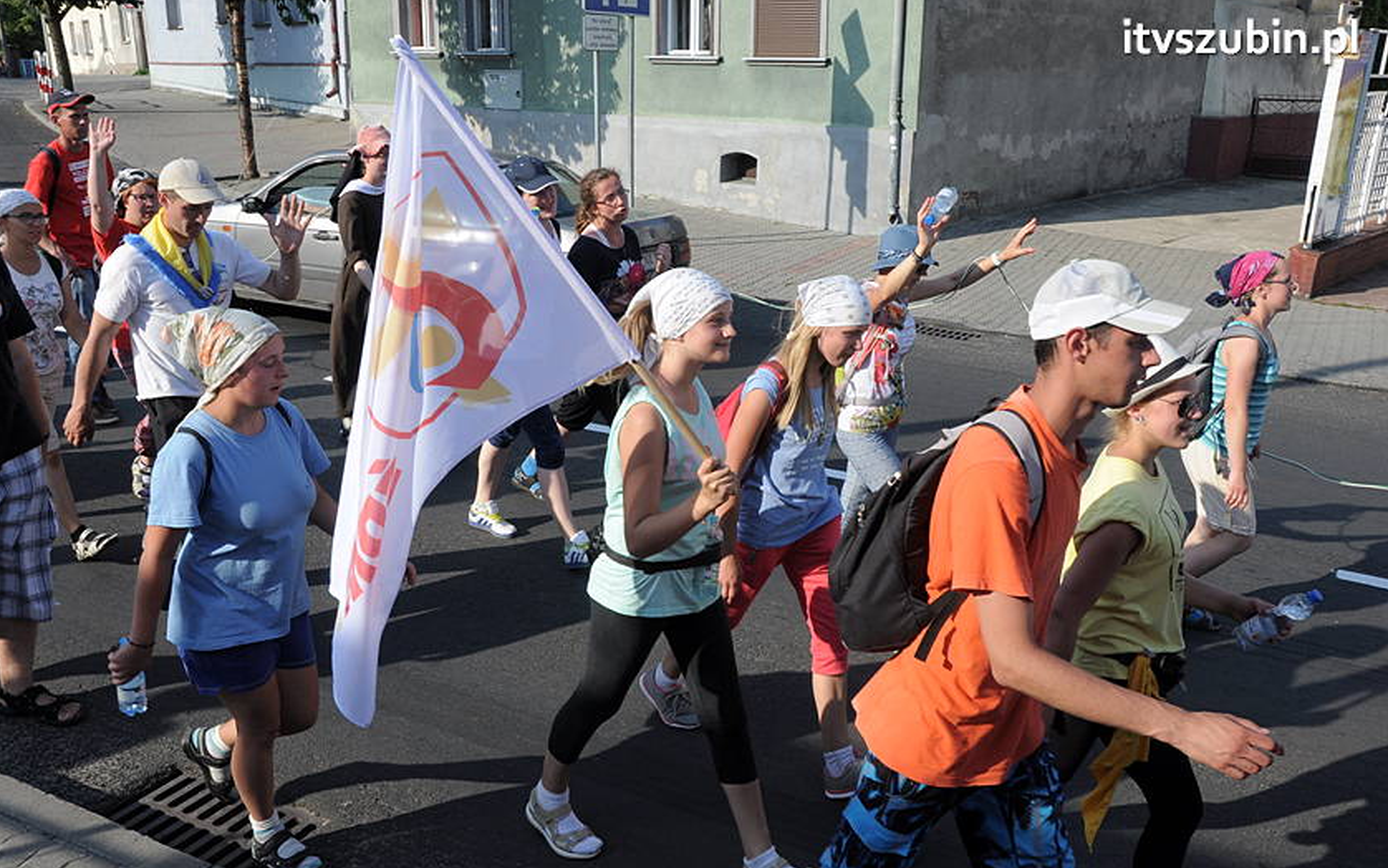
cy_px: 450
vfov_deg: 38.9
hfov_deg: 58.9
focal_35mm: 33
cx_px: 691
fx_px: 1230
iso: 400
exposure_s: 1/400
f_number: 10
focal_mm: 21
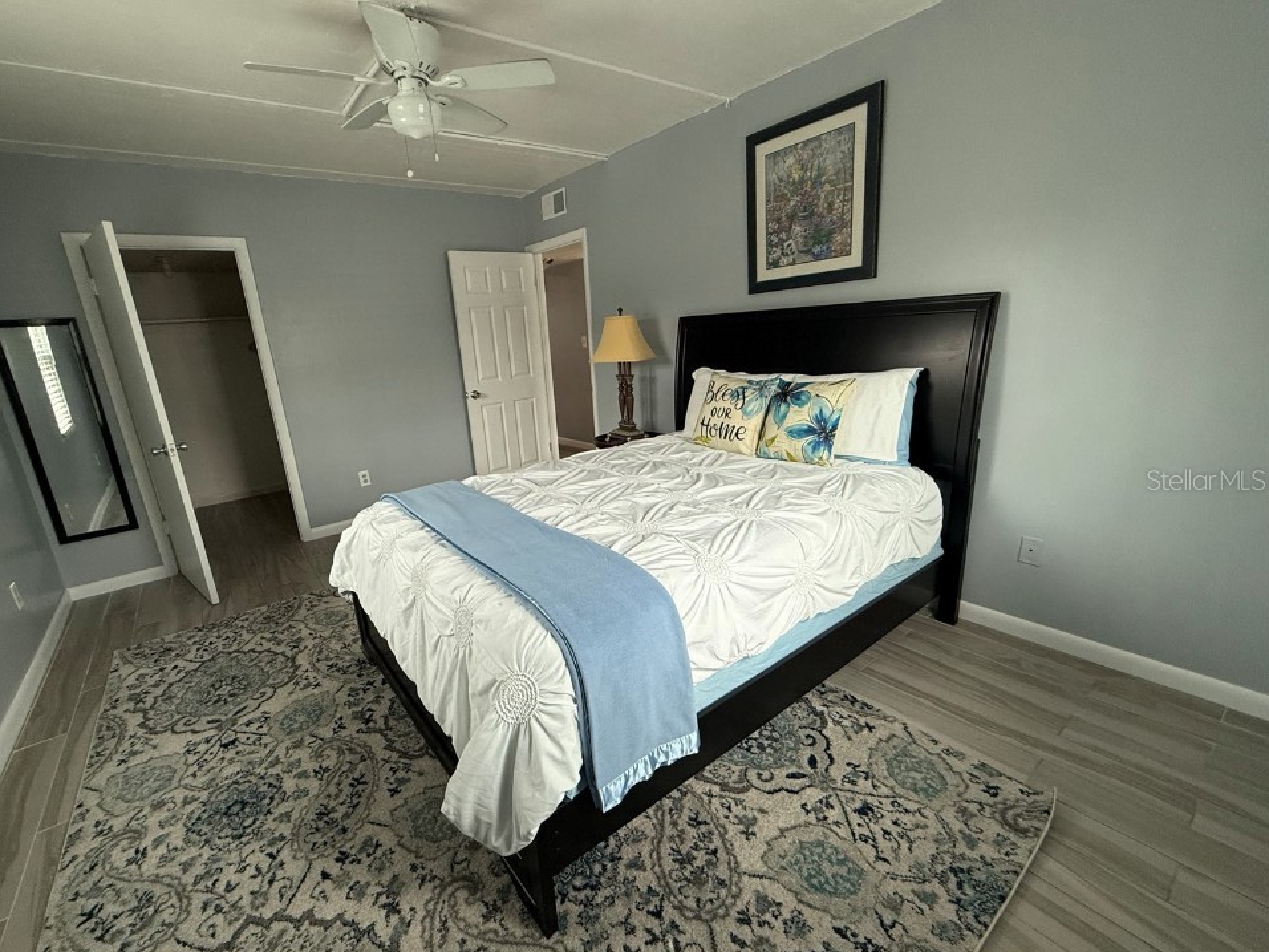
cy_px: 479
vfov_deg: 81.7
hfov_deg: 98.0
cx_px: 592
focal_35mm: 15
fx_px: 550
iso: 250
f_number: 2.2
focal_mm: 2.22
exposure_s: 1/120
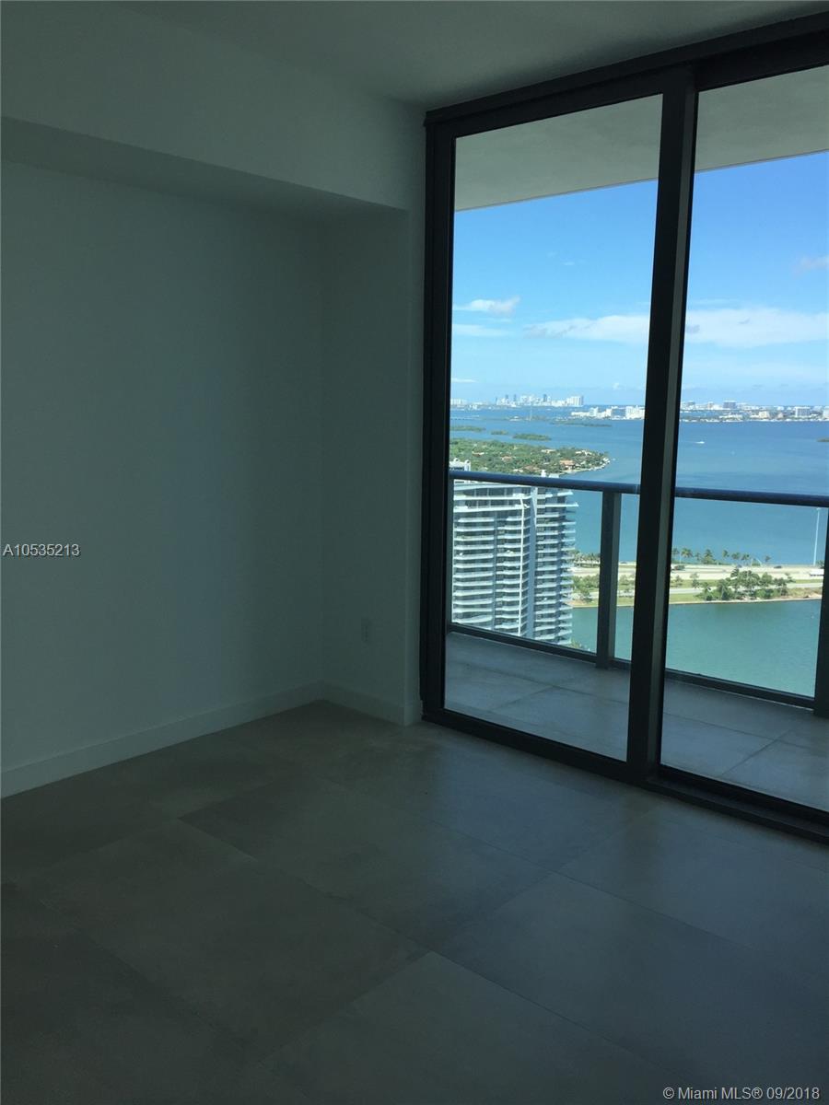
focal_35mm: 29
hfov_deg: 48.2
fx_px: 926
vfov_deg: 61.7
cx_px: 414
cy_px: 552
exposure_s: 1/942
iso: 32
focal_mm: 4.15
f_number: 2.2
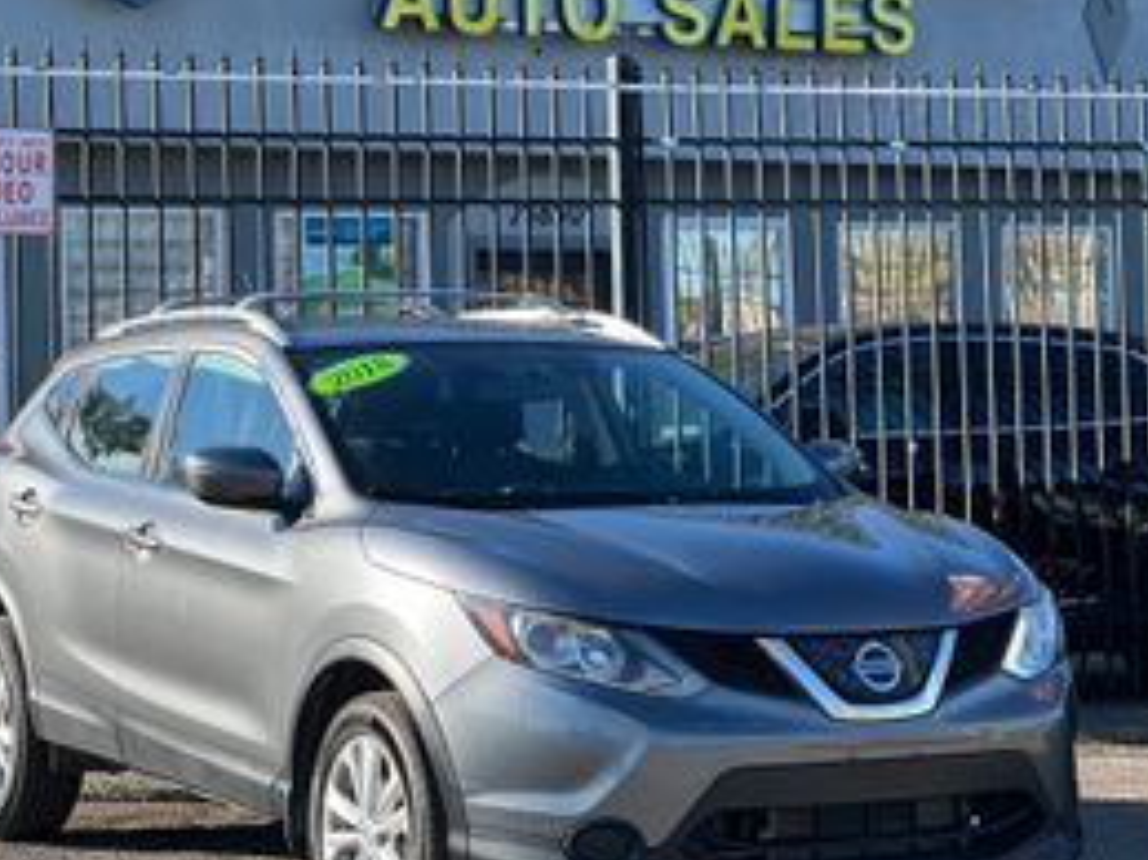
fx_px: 3547
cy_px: 372
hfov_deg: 18.4
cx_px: 523
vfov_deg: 13.8
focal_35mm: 107
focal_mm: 9
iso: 25
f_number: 2.8
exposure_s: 1/191
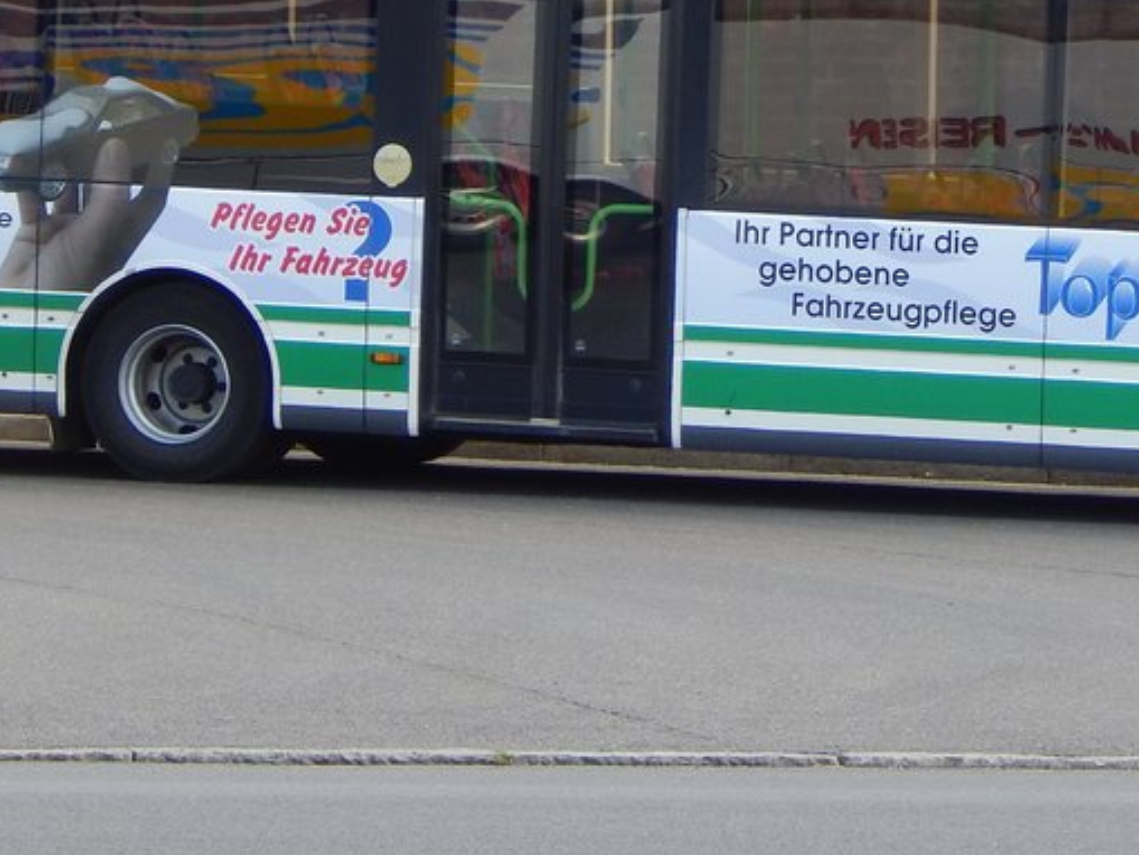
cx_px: 897
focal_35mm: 377
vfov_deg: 3.9
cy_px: -7
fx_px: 12408
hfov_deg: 5.3
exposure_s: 1/160
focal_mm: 28.7
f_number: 5.1
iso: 125
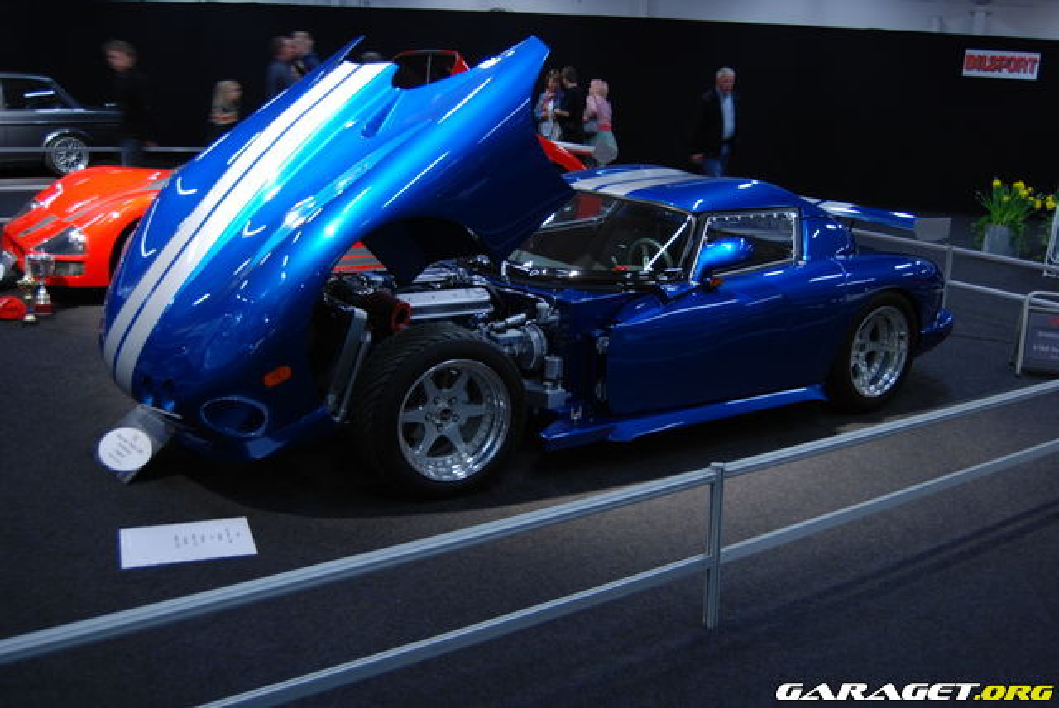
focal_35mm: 34
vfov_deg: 38.4
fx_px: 1016
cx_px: 530
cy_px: 354
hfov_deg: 55.1
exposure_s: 1/8
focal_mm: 23
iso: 200
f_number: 3.8
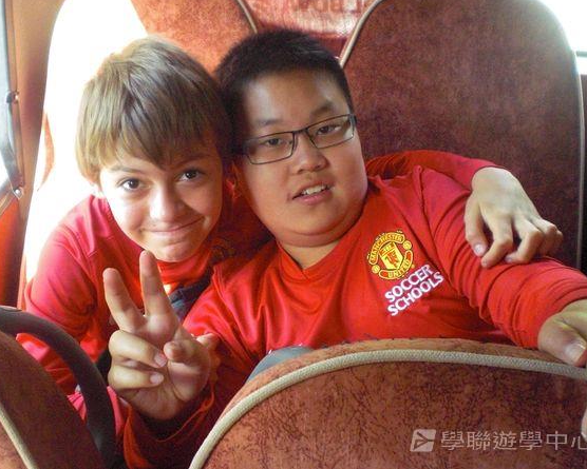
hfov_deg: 45.8
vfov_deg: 37.3
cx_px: 288
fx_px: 695
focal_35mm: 40
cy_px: 233
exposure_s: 1/80
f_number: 3.1
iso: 800
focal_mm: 6.3
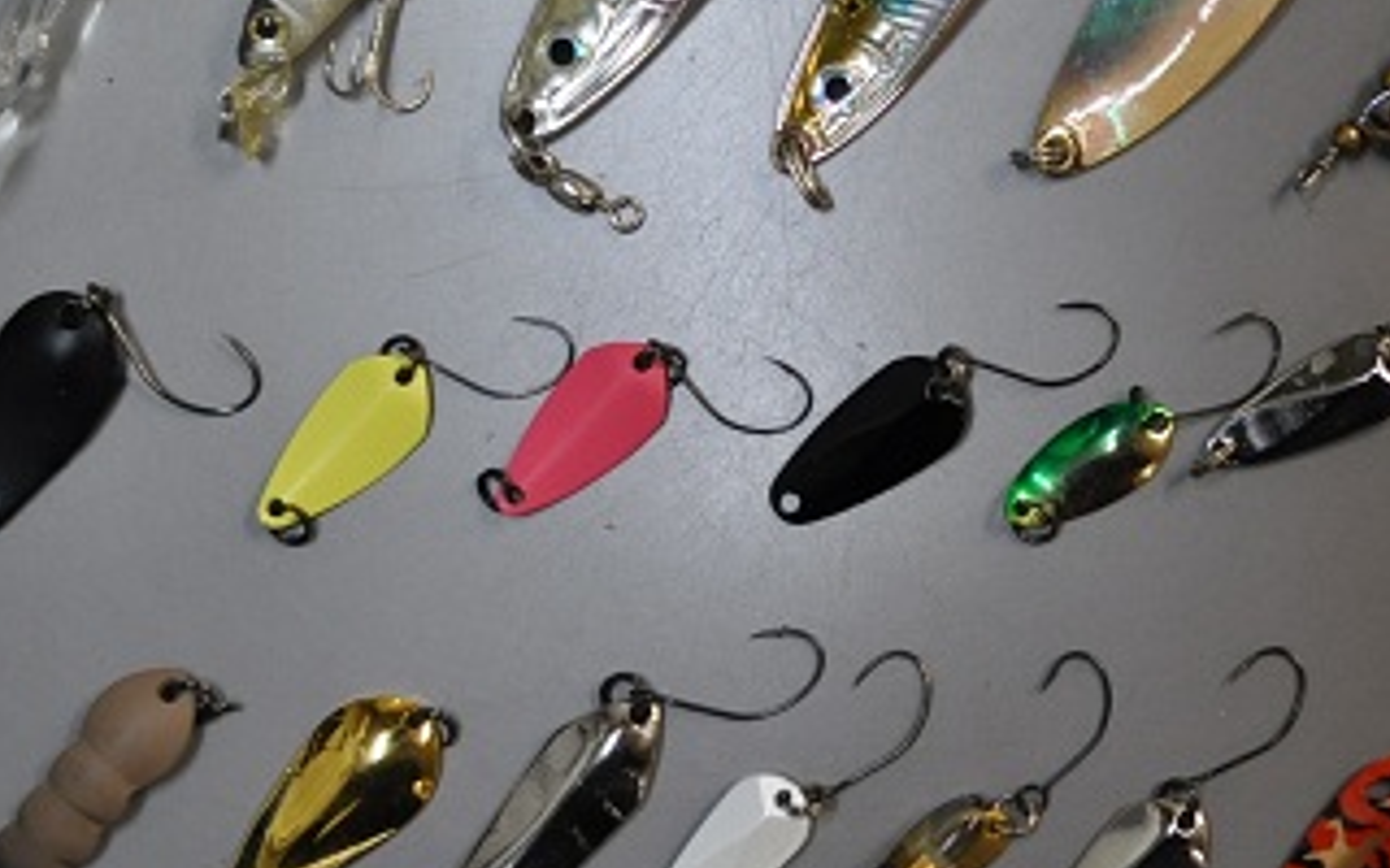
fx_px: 3372
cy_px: 291
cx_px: 1138
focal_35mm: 89
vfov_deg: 14.7
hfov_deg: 22.9
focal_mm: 29
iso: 800
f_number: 5
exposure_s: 1/60
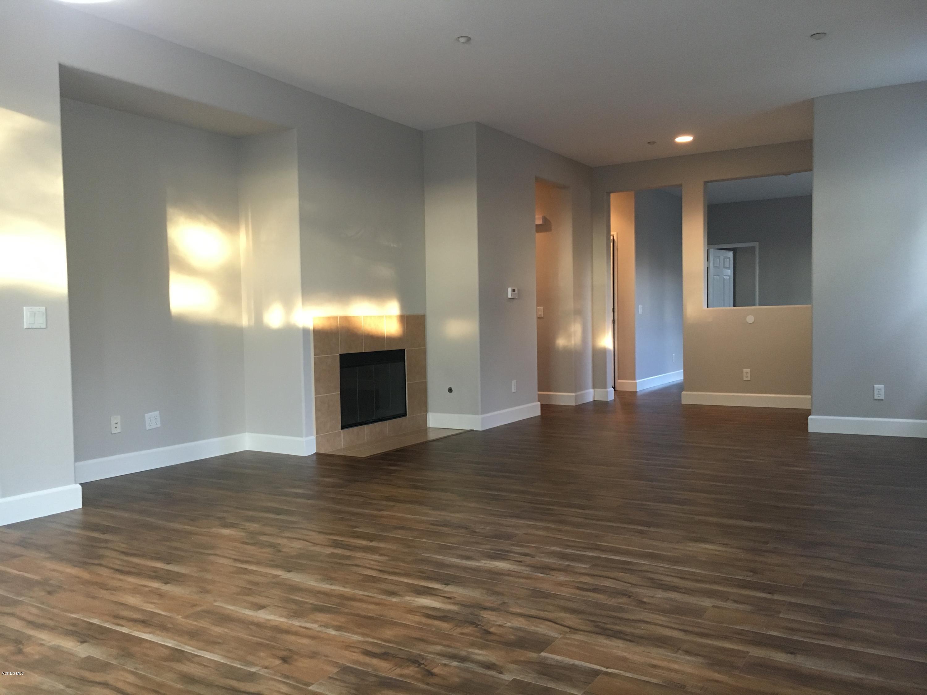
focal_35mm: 29
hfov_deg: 61.7
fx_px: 777
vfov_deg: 48.2
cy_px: 348
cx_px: 464
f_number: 2.2
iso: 160
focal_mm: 4.15
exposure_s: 1/30
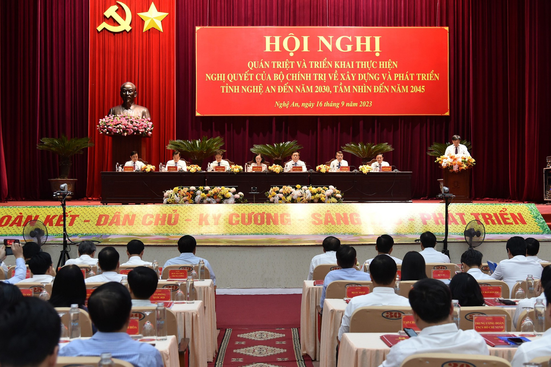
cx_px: 276
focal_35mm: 48
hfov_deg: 41.1
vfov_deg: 28.0
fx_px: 734
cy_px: 184
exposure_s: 1/160
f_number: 4.5
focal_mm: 48
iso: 2000
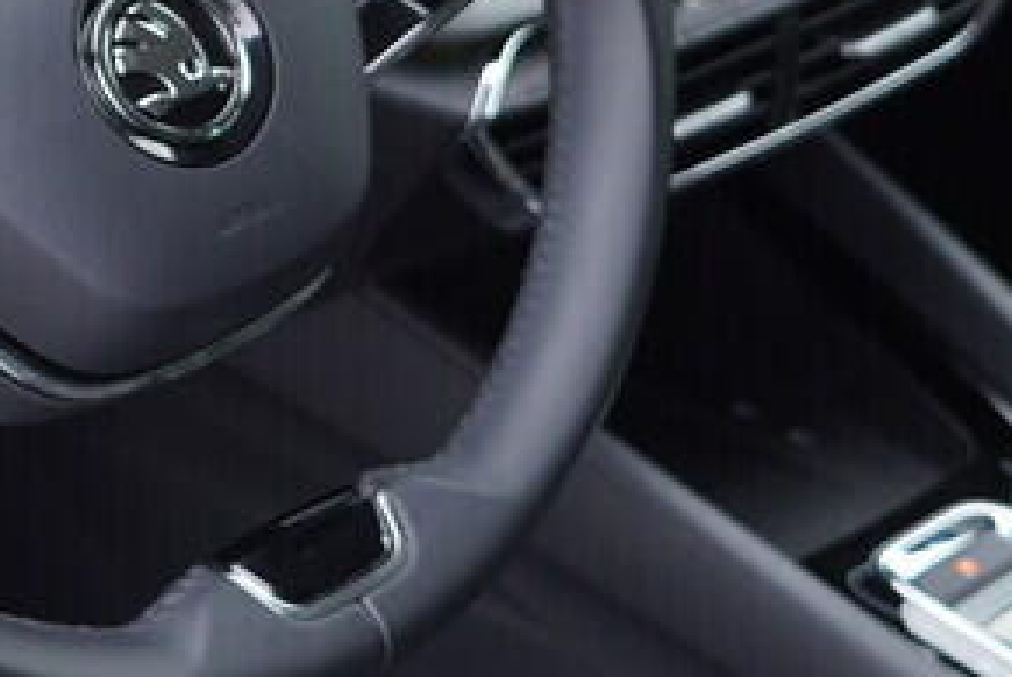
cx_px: 157
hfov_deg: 16.0
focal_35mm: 127
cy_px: 138
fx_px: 3574
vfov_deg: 10.8
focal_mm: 24
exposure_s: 1/40
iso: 160
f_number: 2.8
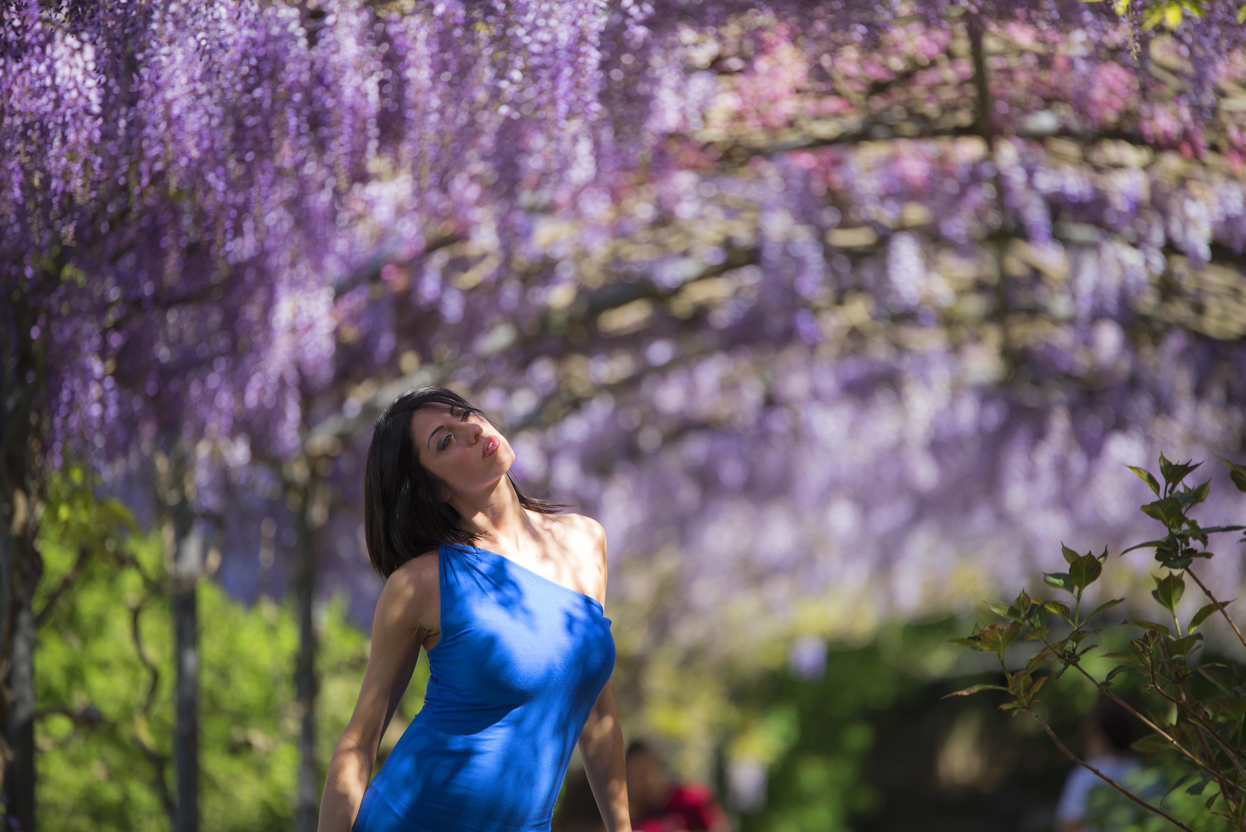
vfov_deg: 6.9
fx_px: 6924
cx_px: 623
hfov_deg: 10.3
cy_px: 416
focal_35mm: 200
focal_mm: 200
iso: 200
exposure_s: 1/1000
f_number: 2.8
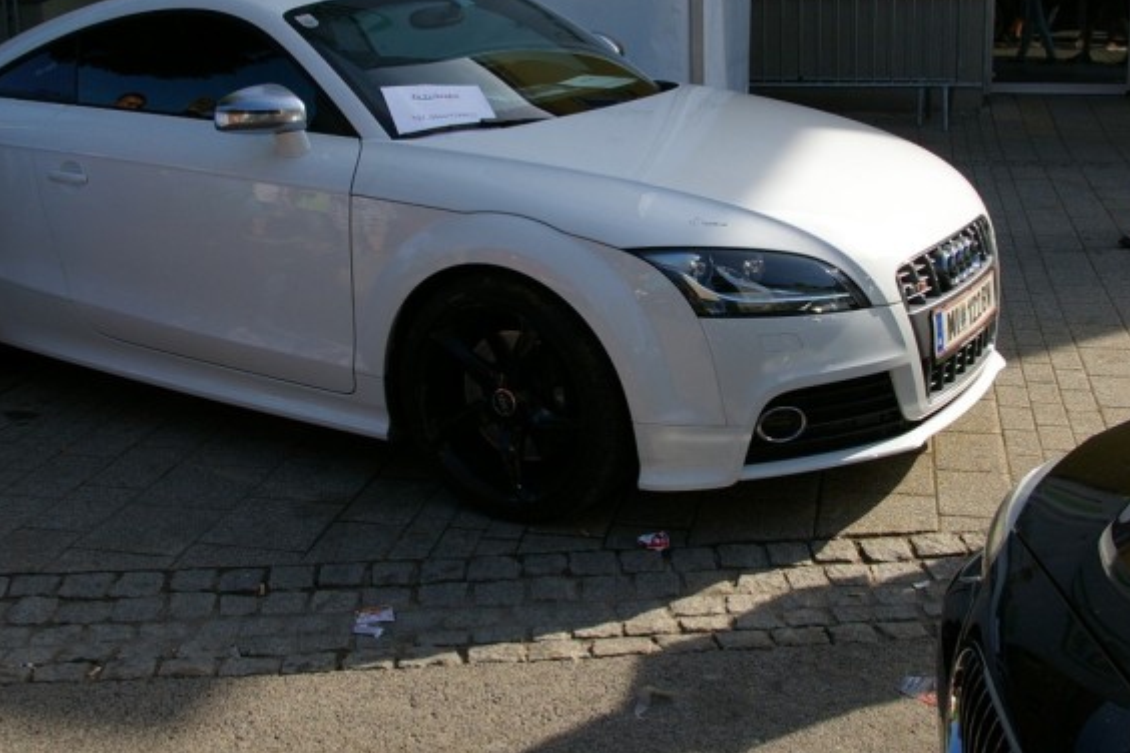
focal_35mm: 45
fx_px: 1403
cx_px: 541
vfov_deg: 29.9
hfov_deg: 43.9
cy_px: 263
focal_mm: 21
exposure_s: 1/250
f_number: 8
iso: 200
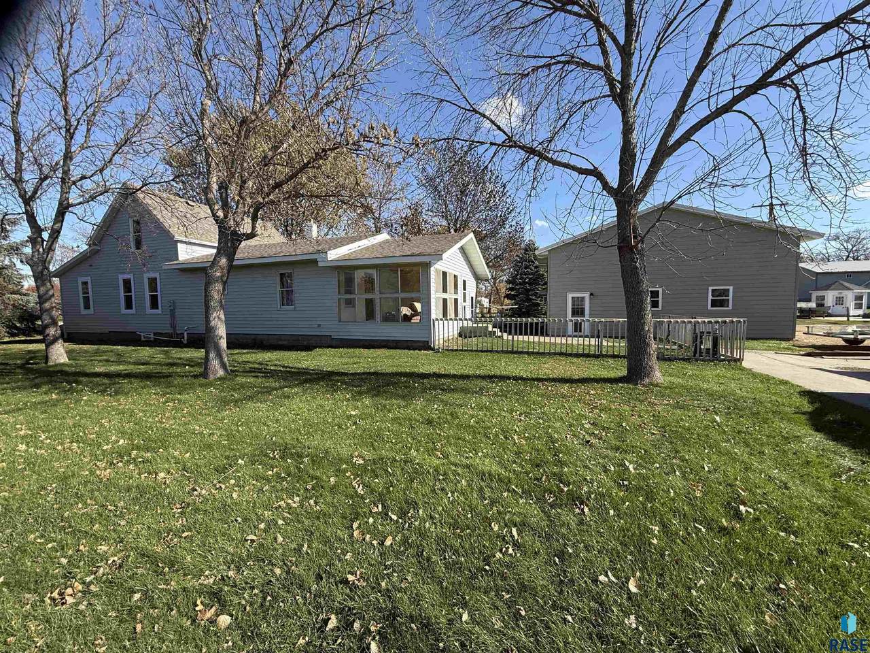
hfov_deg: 102.1
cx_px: 435
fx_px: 352
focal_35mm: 14
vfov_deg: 85.7
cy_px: 326
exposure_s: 1/1087
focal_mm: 2.22
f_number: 2.2
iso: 50
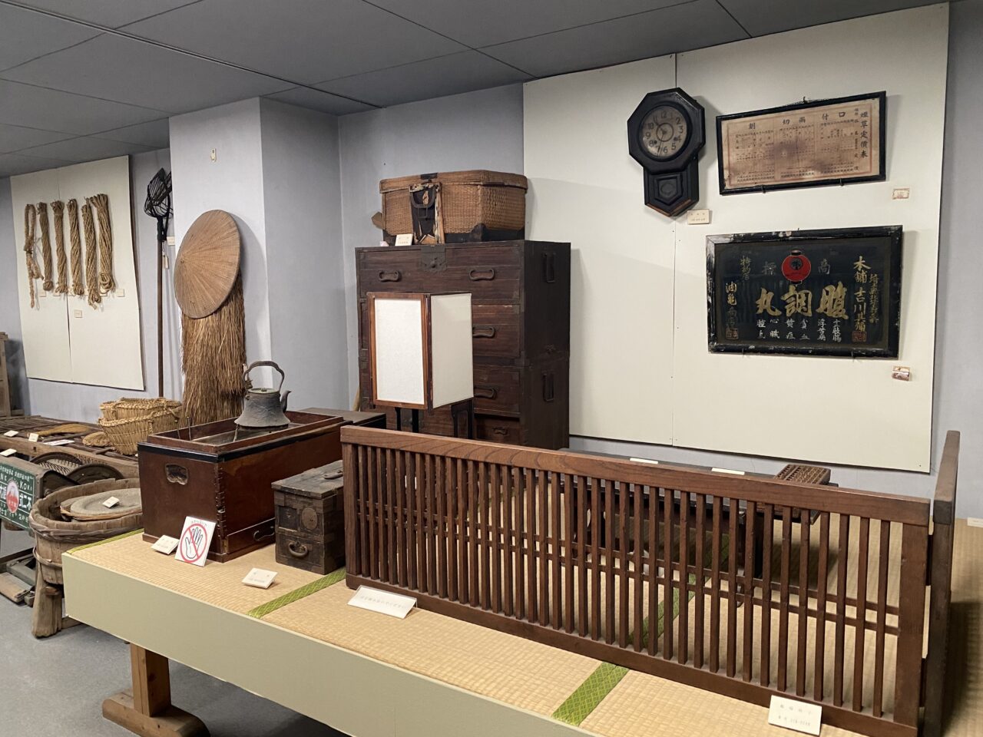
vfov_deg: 53.1
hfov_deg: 67.3
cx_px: 492
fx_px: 738
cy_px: 368
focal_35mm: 26
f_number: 1.8
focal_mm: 4.25
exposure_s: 1/50
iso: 320
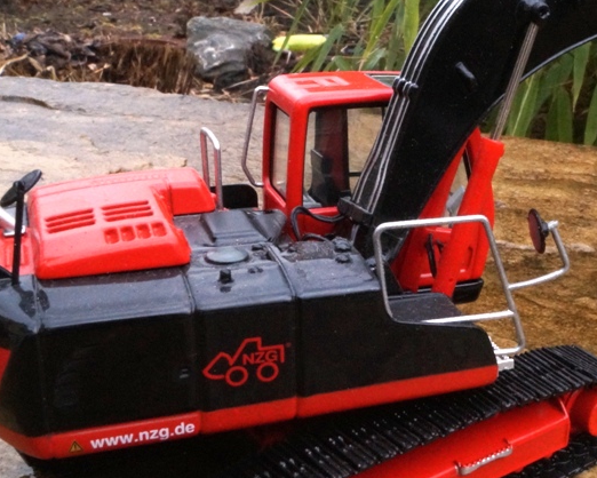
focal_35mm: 56
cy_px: 197
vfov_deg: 27.1
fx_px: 990
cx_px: 445
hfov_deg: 32.9
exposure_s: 1/60
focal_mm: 18
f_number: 22
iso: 1600
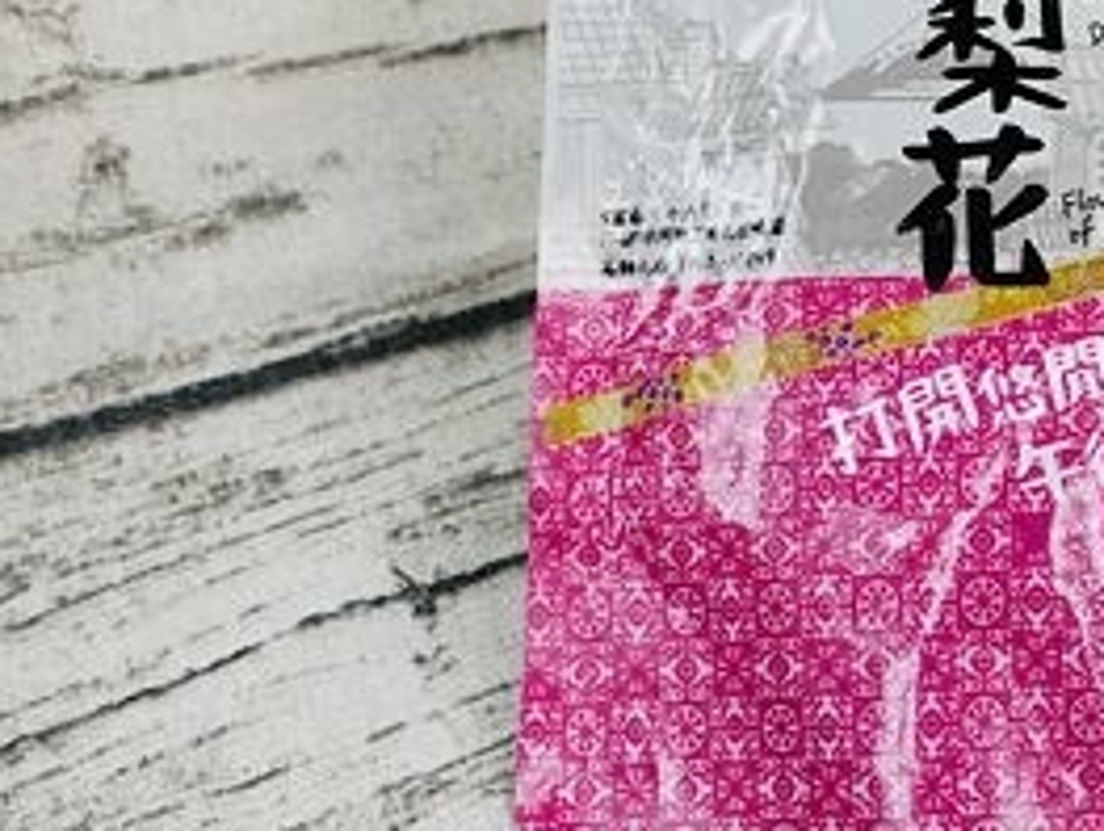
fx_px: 2651
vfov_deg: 17.6
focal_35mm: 83
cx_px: 1192
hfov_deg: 22.3
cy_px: 86
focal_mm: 13.03
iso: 125
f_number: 3.5
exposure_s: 1/100
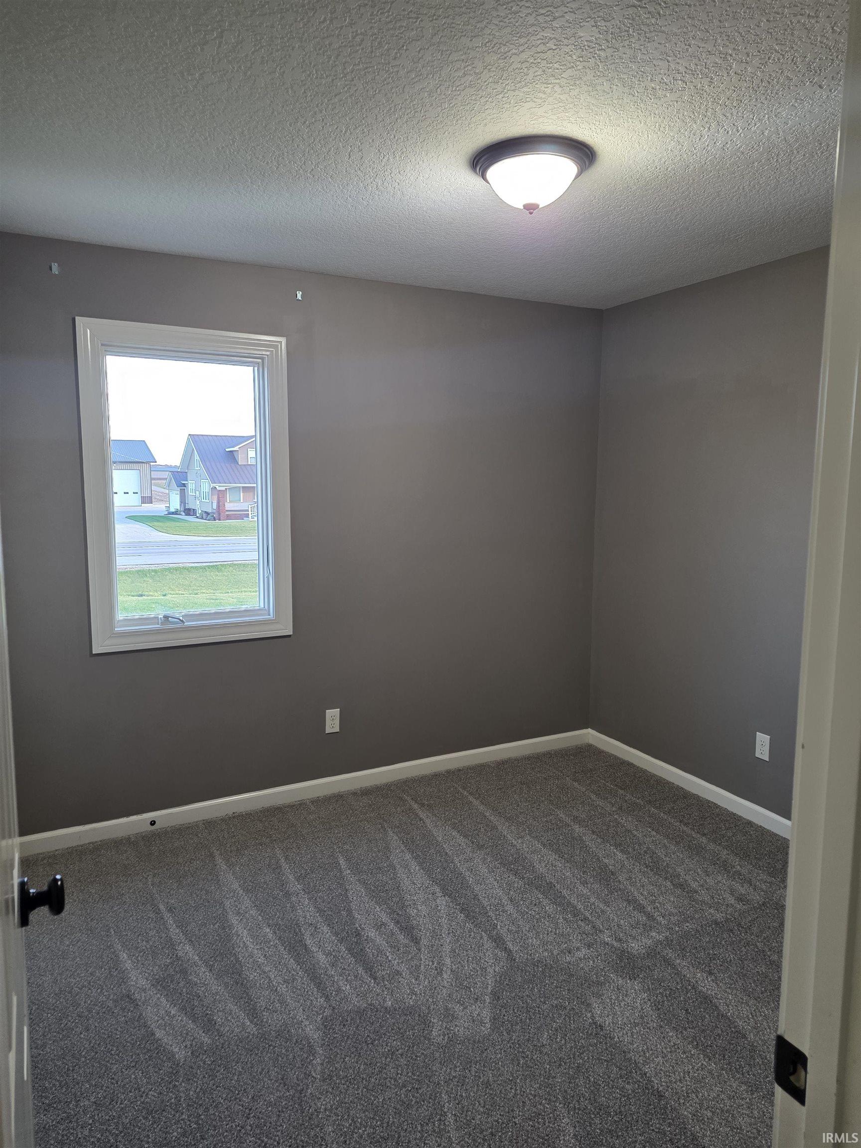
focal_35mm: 23
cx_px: 430
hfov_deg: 58.9
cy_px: 574
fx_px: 763
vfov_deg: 73.9
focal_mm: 6.25
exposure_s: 1/120
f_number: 1.7
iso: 250
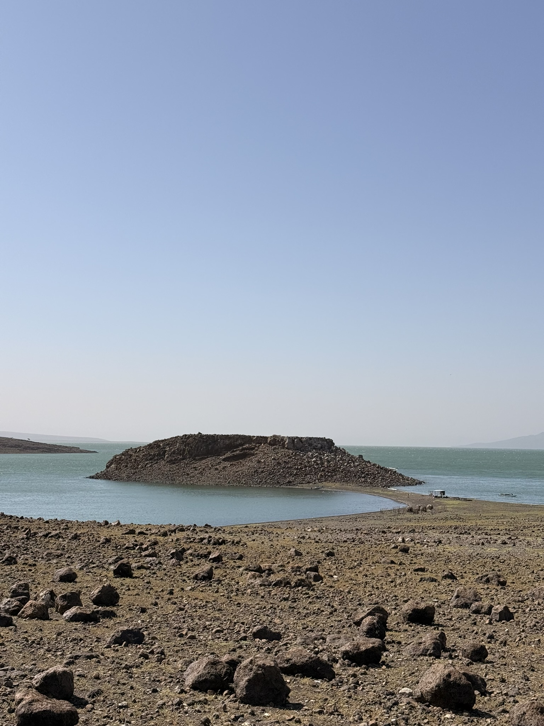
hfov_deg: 30.3
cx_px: 272
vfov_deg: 39.7
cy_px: 363
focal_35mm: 48
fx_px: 1006
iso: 64
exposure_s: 1/8772
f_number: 1.78
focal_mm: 6.76
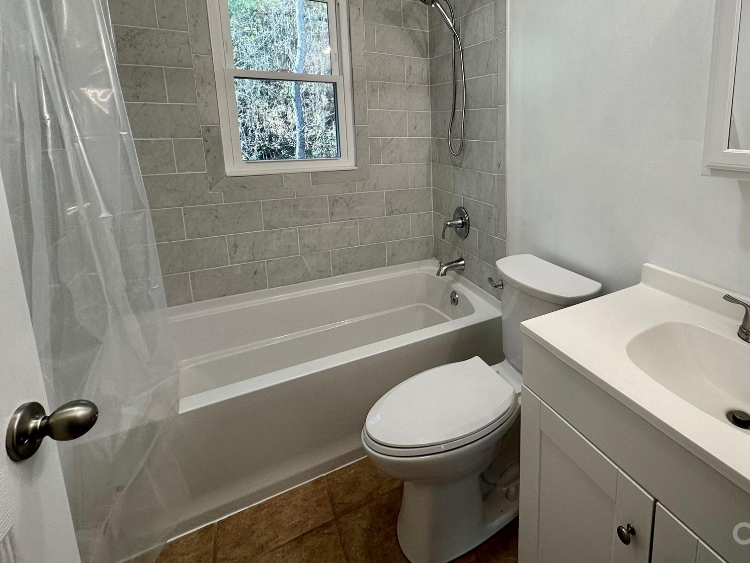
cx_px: 505
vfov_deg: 67.1
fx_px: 412
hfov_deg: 81.6
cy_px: 195
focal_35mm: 19
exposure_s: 1/120
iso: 125
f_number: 2.2
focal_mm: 2.22
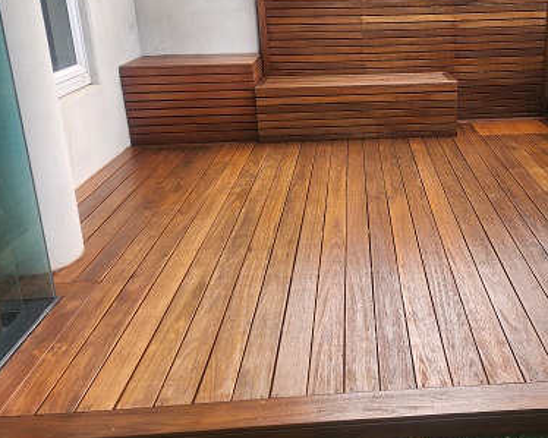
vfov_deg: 40.4
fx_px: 584
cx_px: 378
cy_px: 133
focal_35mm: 36
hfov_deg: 49.2
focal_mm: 6.4
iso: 20
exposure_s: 1/180
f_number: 1.8
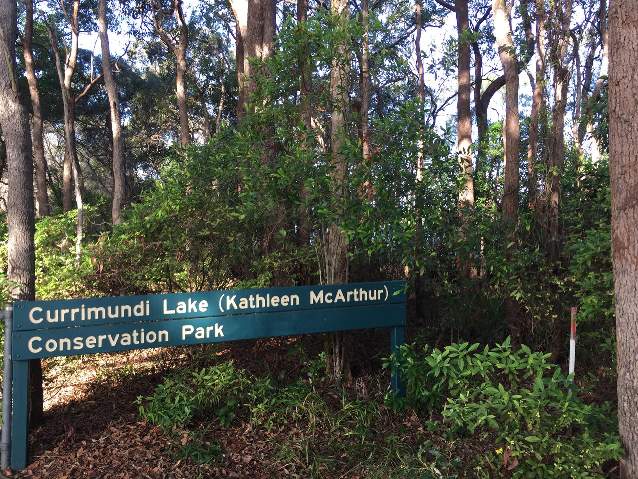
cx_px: 319
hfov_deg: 61.7
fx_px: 534
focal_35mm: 29
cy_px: 240
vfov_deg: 48.2
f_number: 2.2
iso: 32
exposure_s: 1/105
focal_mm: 4.15
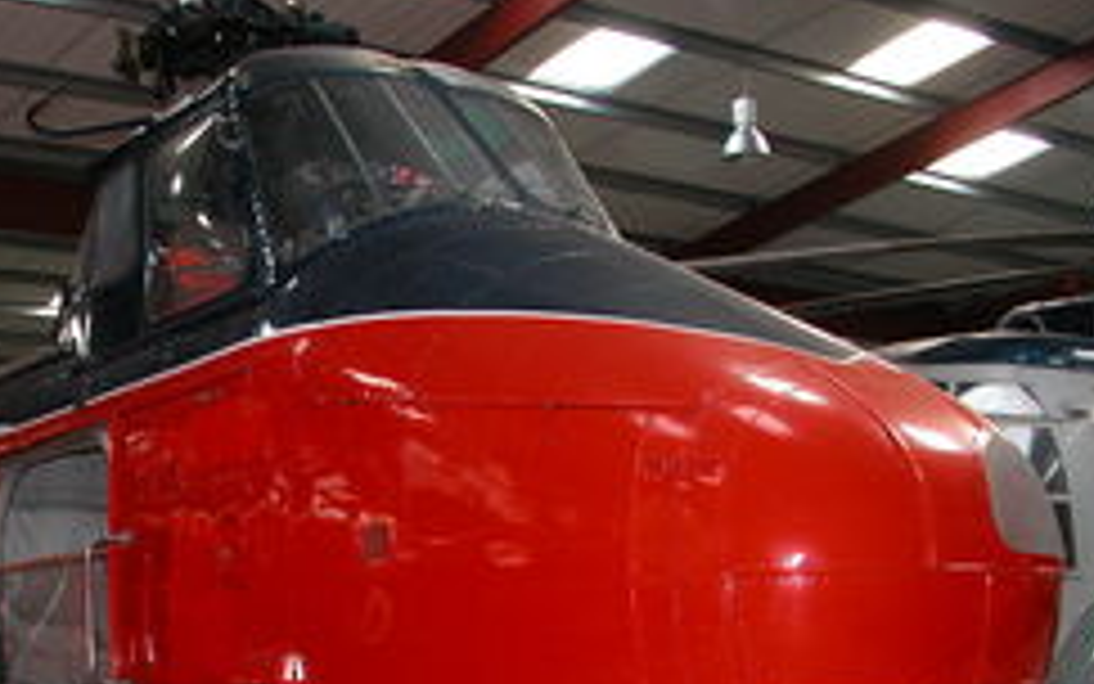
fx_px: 1819
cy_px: 544
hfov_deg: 32.9
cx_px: 288
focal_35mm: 61
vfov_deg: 21.1
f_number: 2.8
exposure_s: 1/60
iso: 200
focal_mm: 8.9
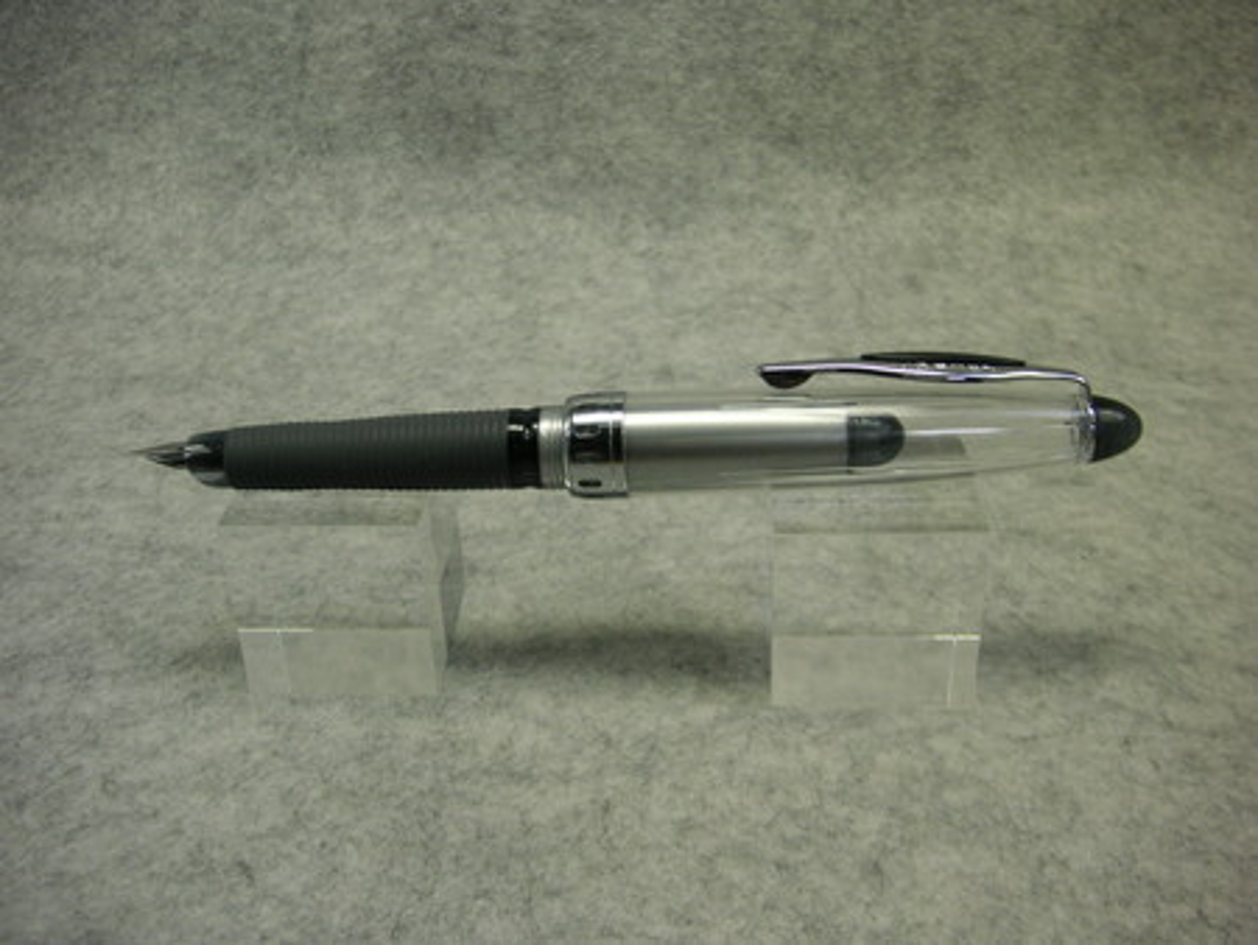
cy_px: 472
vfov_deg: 38.7
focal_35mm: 37
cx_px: 629
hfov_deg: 50.1
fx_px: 1345
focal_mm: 6.1
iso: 64
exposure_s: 1/45
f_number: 2.8
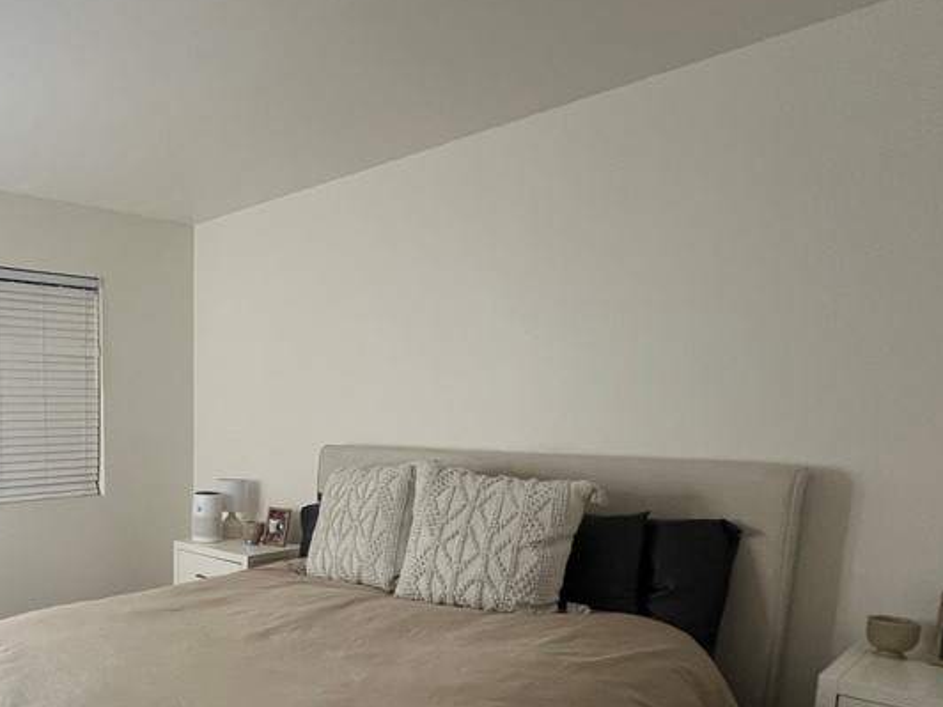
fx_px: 681
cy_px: 512
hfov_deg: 60.1
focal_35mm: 25
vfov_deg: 52.9
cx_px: 113
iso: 200
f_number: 1.8
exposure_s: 1/60
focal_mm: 1.57
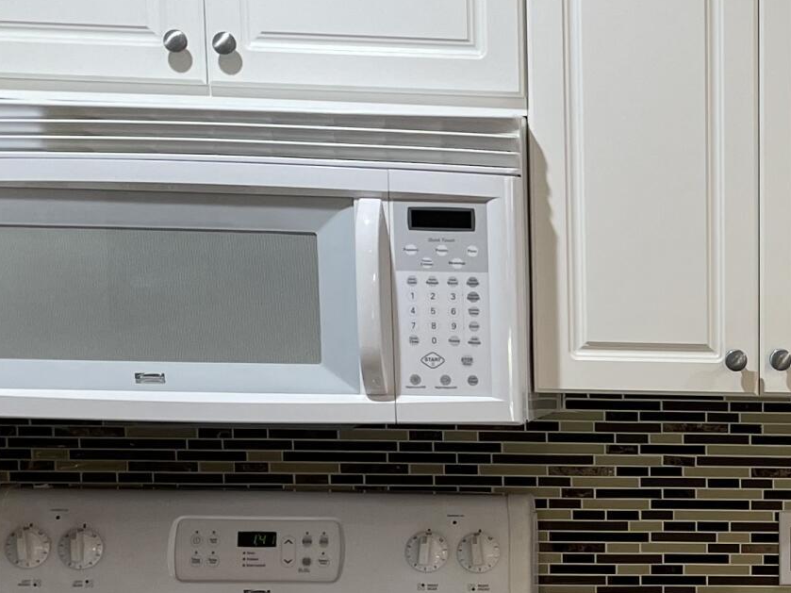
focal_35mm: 93
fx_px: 2125
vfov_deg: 15.6
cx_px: 1001
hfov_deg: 19.6
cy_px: 601
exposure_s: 1/60
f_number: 1.6
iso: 80
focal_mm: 4.2
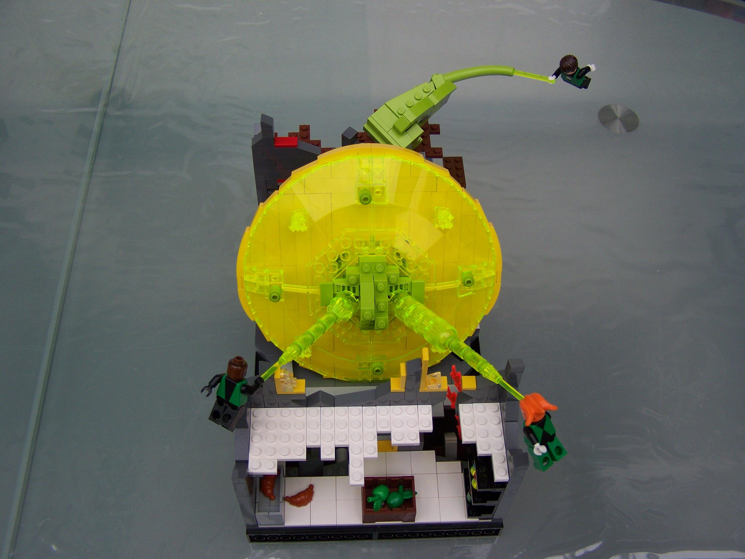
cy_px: 280
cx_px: 372
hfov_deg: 49.0
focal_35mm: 38
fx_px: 818
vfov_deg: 37.7
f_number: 2.8
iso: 64
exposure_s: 1/250
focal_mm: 6.3
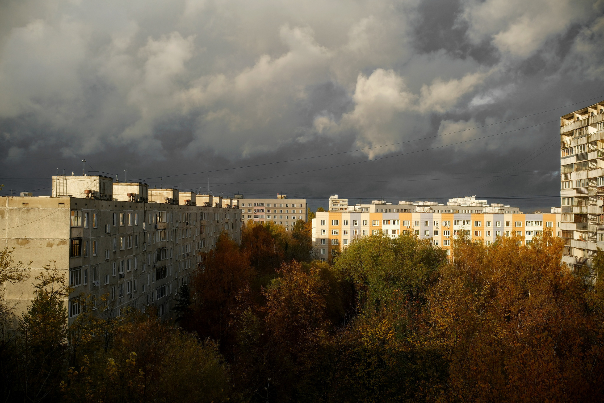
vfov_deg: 32.6
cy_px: 202
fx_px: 688
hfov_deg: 47.4
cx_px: 302
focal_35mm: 41
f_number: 5.6
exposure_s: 1/600
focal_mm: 27
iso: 160
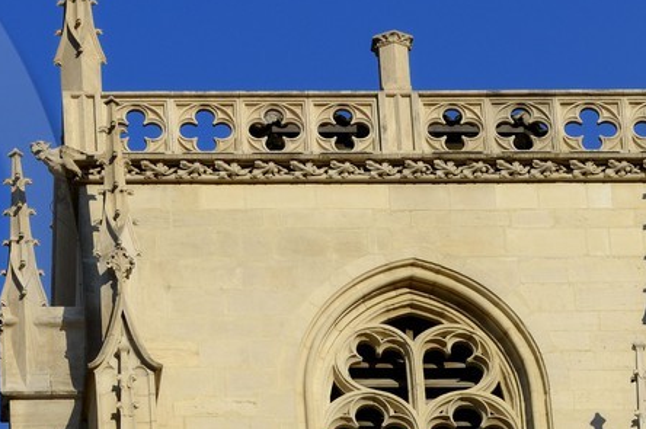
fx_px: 6327
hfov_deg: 5.7
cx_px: -515
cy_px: 336
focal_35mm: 353
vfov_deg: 3.9
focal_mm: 98
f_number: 13
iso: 200
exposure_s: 1/250
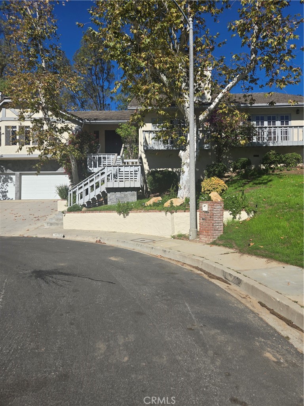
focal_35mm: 23
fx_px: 269
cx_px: 152
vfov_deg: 73.9
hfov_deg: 58.9
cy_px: 203
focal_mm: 5.4
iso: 25
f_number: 1.8
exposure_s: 1/2812
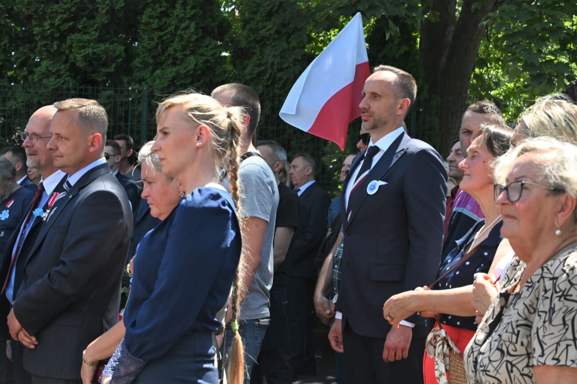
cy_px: 192
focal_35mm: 70
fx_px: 1121
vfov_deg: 19.4
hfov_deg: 28.9
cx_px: 288
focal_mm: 70
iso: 6400
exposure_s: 1/2500
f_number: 14
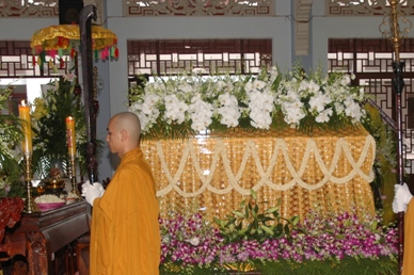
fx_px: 710
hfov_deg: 32.4
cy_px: 223
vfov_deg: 21.6
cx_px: 251
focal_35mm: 62
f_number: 3.8
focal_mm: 25
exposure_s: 1/50
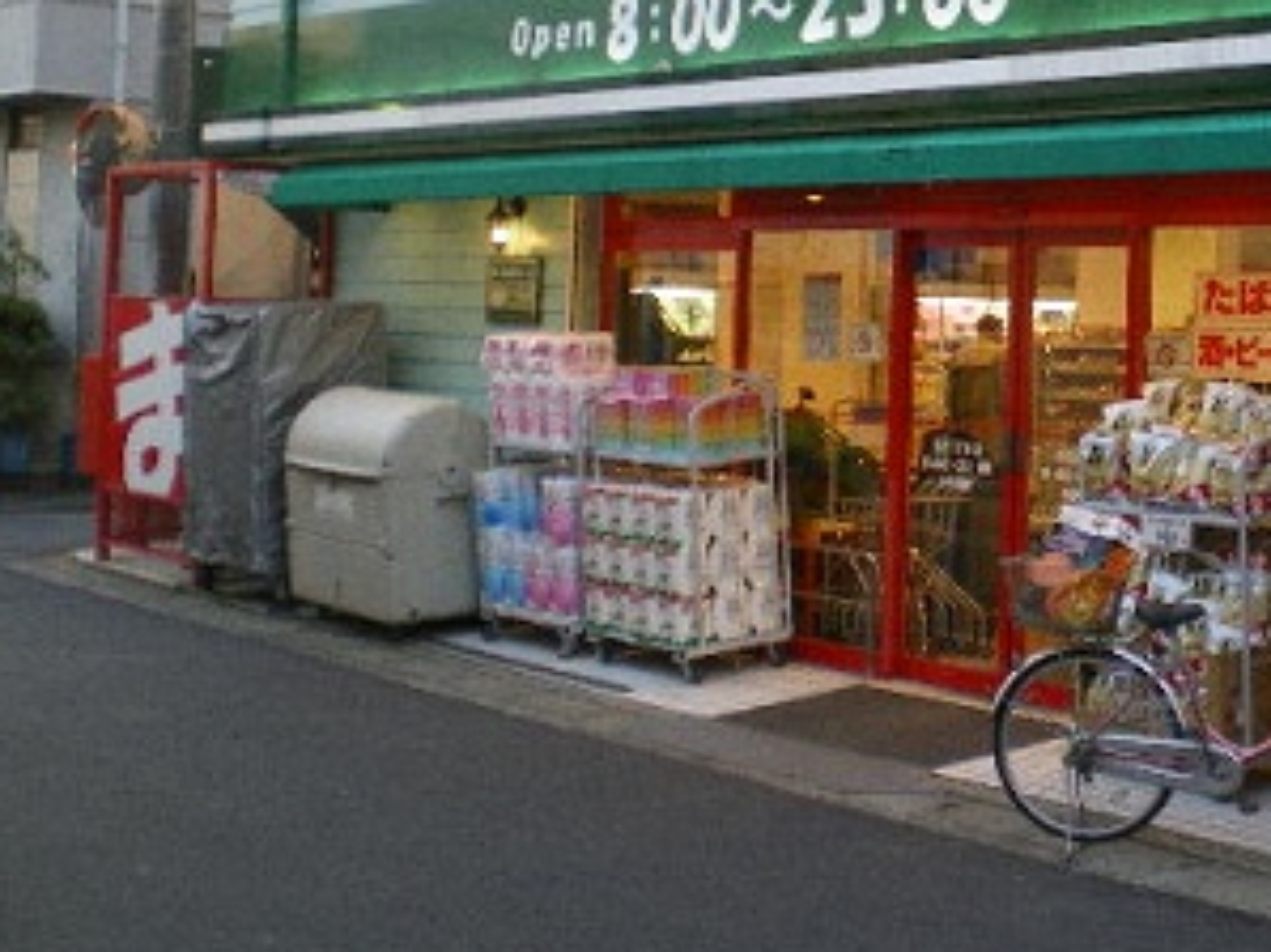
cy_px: 196
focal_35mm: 65
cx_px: 1029
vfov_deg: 22.3
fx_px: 2386
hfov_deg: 29.1
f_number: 3.1
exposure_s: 1/50
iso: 160
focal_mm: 6.3
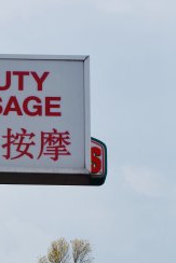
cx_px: -10
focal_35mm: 143
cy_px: 185
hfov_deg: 9.5
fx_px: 1047
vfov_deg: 14.3
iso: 100
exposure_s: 1/200
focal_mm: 38
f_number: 13
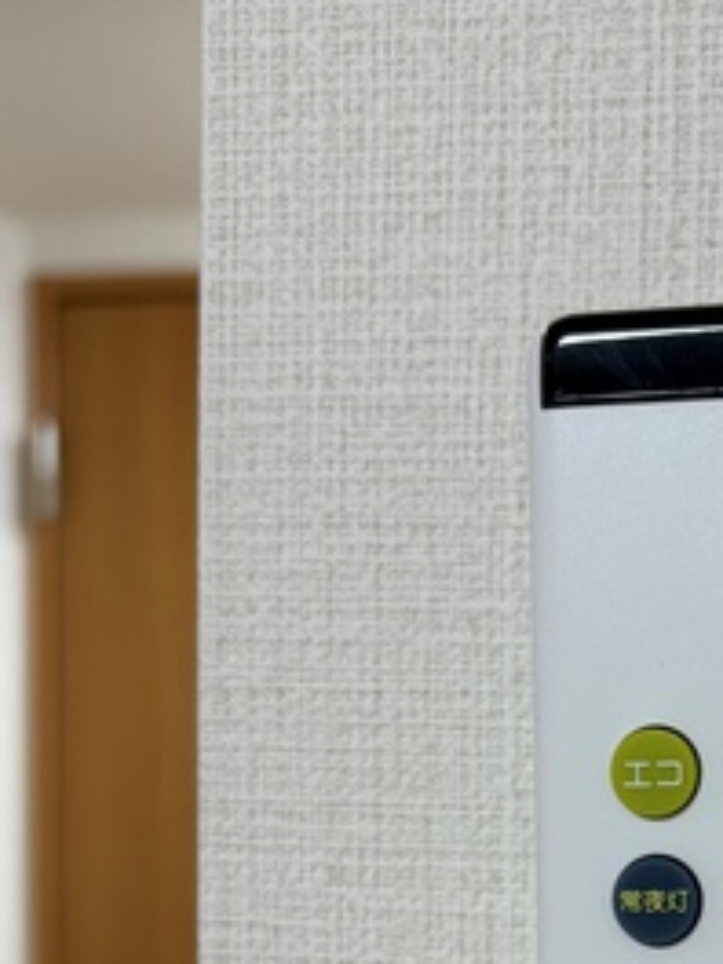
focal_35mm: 69
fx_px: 1922
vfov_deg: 26.6
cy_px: 964
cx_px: 696
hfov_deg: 20.7
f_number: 1.6
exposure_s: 1/120
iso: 125
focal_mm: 5.96
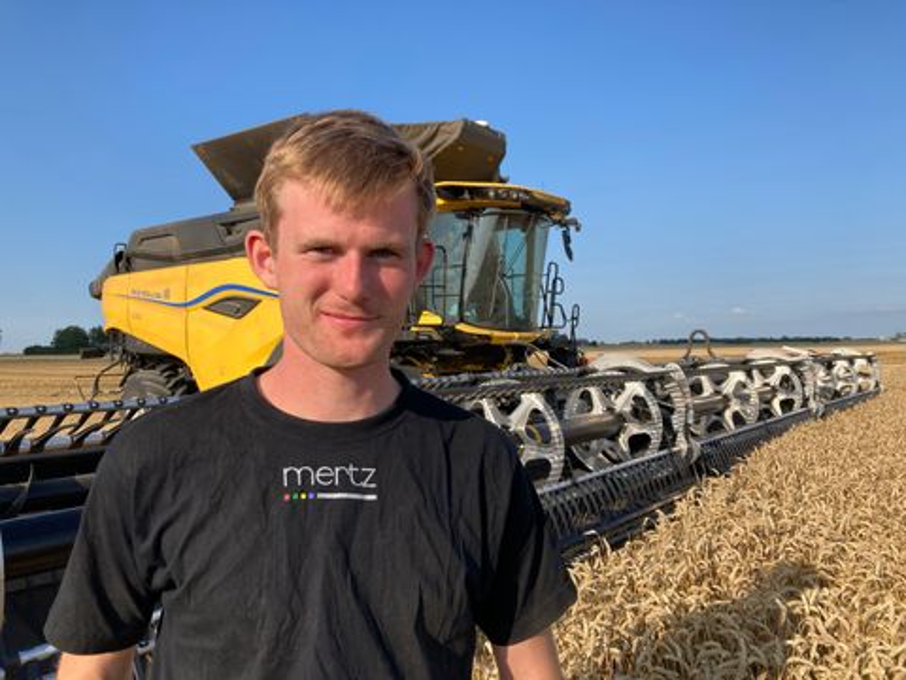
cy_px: 340
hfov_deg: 63.4
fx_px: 733
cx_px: 453
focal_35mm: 28
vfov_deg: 49.7
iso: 20
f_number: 1.8
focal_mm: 3.99
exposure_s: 1/1548
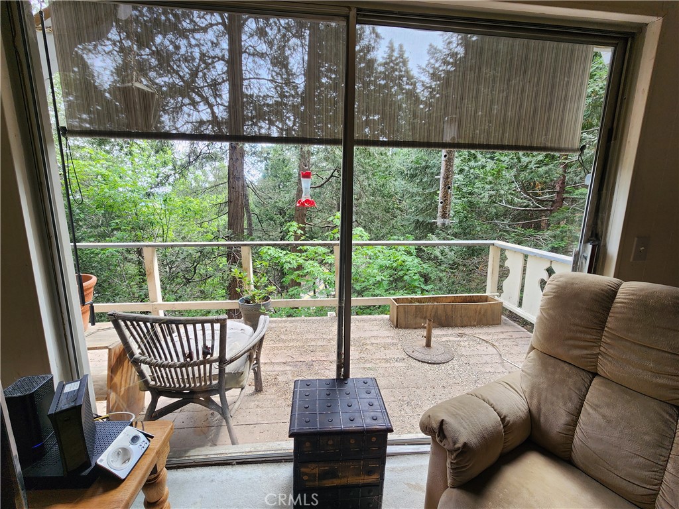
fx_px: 255
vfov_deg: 89.9
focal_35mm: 13
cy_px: 254
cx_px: 340
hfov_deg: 106.2
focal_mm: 2.2
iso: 64
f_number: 2.2
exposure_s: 1/120
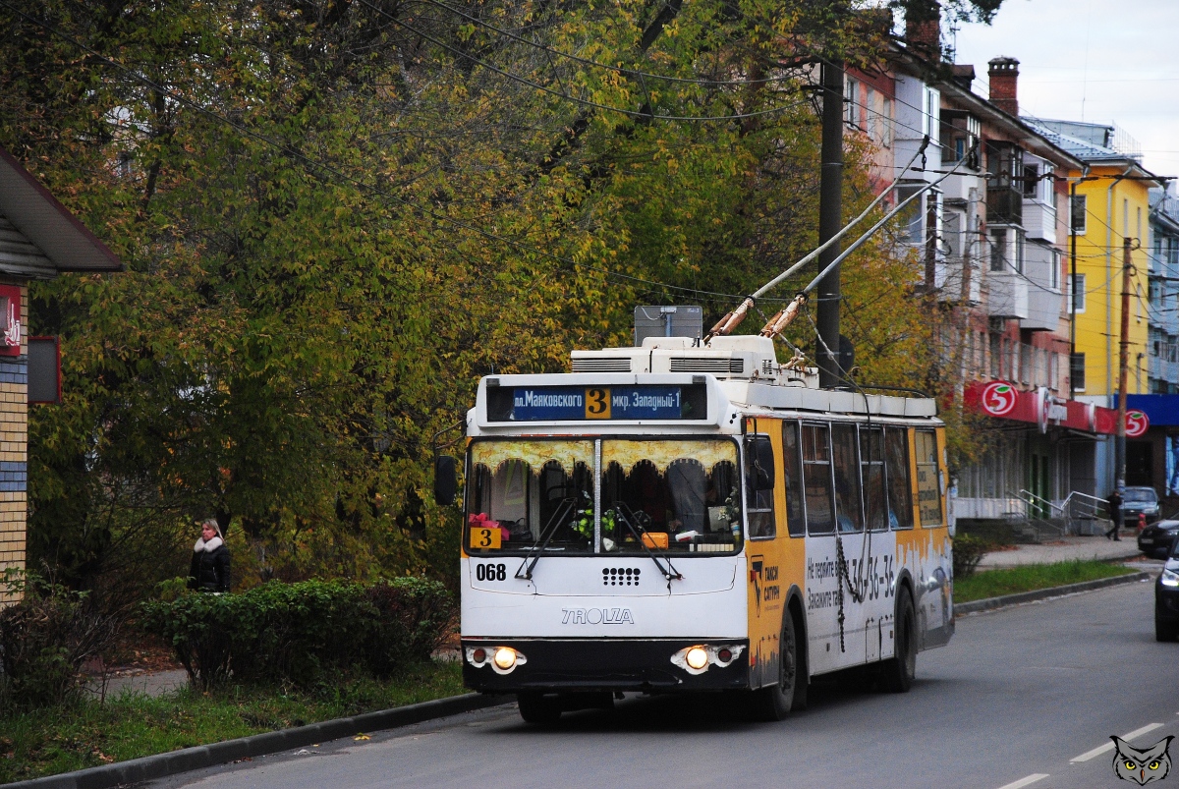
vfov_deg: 10.0
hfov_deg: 14.8
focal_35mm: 138
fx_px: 4524
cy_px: 394
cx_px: 590
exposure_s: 1/320
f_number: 5.6
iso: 400
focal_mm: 92
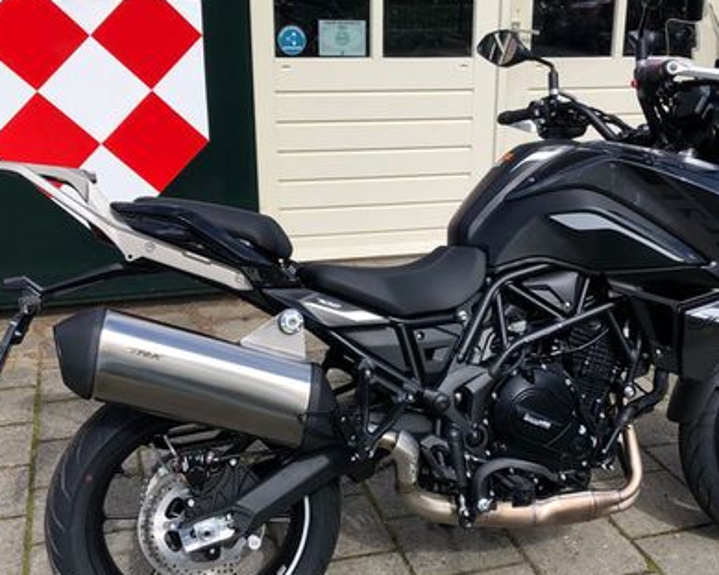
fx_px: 957
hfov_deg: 40.9
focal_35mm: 45
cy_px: 316
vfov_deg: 33.4
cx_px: 447
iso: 20
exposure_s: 1/941
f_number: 1.8
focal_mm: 3.99
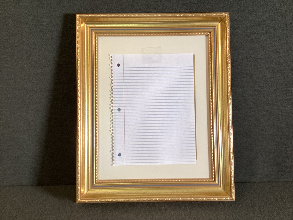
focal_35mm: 31
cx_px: 146
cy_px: 110
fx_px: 262
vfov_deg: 45.4
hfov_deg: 58.3
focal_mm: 3.3
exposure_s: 1/50
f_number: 2.4
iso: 80
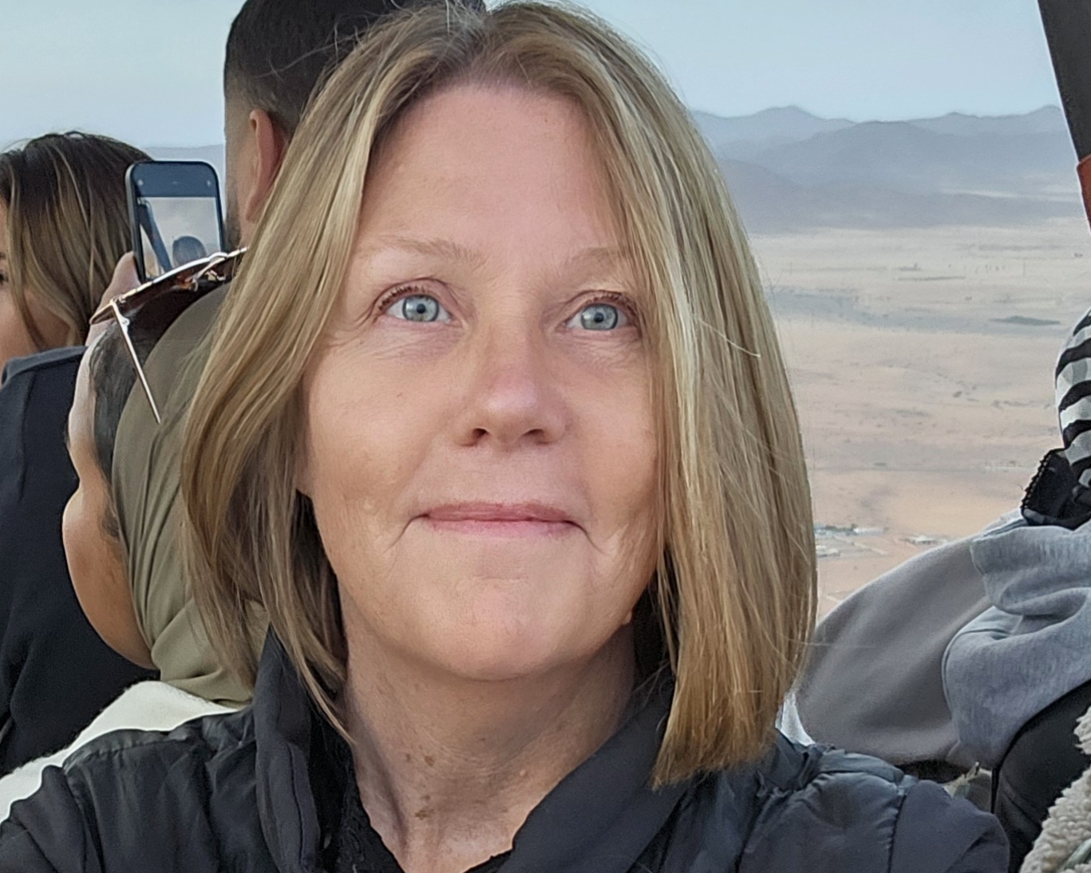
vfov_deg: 47.0
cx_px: 494
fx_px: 1001
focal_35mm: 31
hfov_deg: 57.1
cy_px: 371
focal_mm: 3.3
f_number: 2.2
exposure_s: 1/120
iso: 160
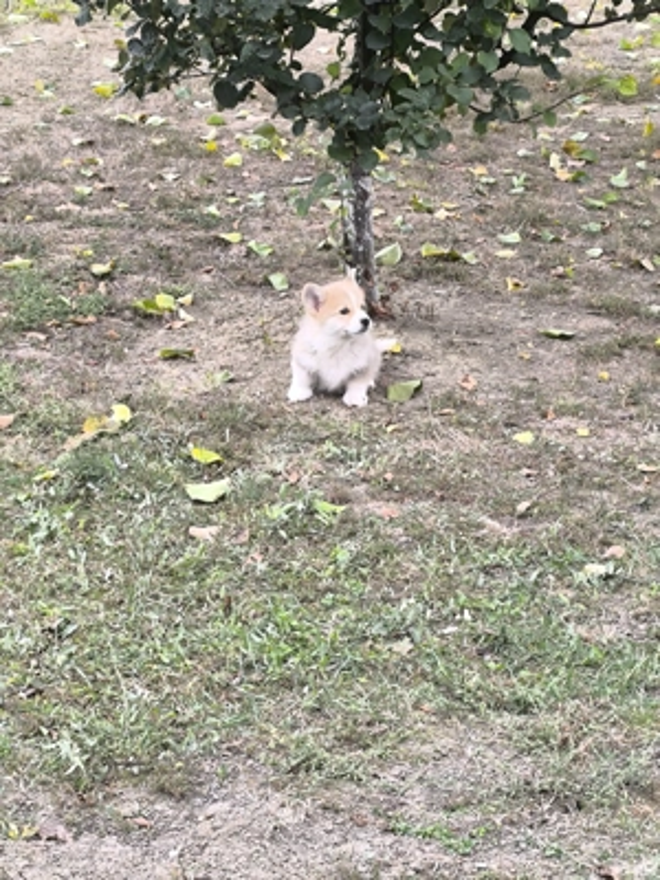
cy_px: 440
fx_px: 2364
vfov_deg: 21.1
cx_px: 330
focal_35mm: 93
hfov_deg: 15.9
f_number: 1.65
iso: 80
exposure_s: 1/100
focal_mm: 6.14
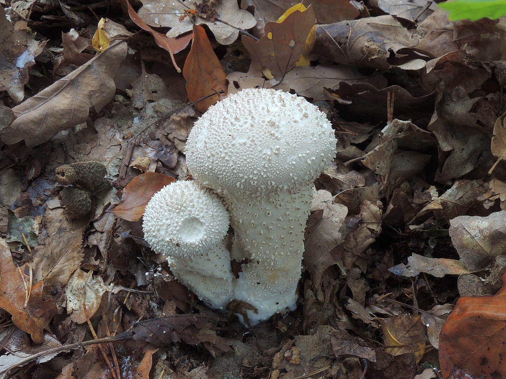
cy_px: 190
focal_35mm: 43
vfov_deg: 33.6
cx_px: 253
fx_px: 629
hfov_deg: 43.9
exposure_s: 1/13
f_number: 7.6
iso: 100
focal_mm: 7.6
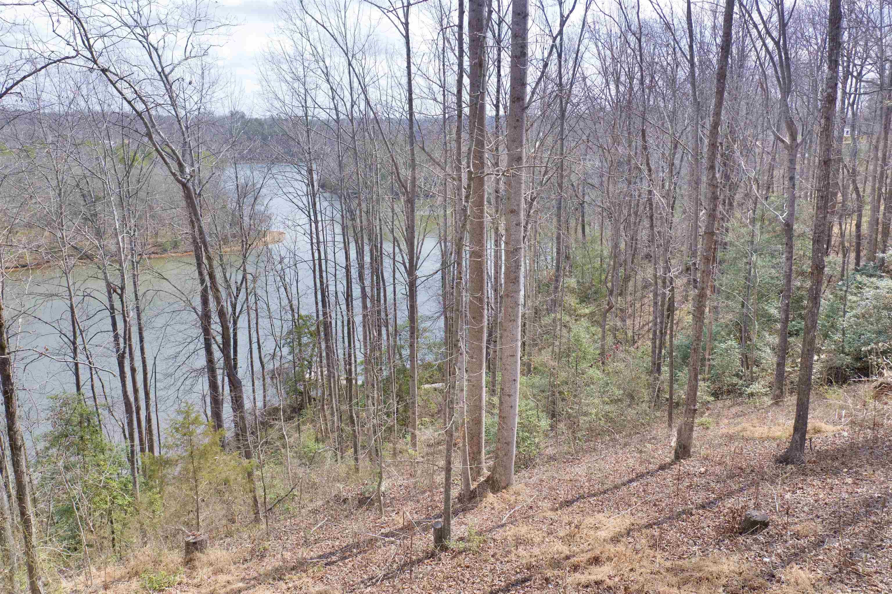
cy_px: 297
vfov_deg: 46.4
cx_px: 446
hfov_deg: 65.5
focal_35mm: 28
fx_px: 694
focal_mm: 10.26
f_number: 3.5
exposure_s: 1/160
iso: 200
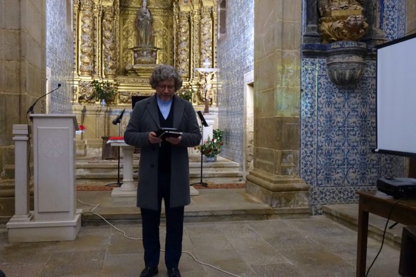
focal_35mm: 35
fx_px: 404
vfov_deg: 37.9
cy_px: 138
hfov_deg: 54.4
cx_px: 208
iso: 2000
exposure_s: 1/200
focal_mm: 12.83
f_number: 3.5
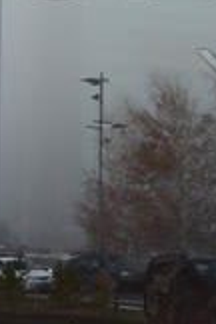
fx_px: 1062
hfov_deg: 11.6
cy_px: -52
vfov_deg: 16.7
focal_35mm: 118
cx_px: 99
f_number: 4
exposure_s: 1/60
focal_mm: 22
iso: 100
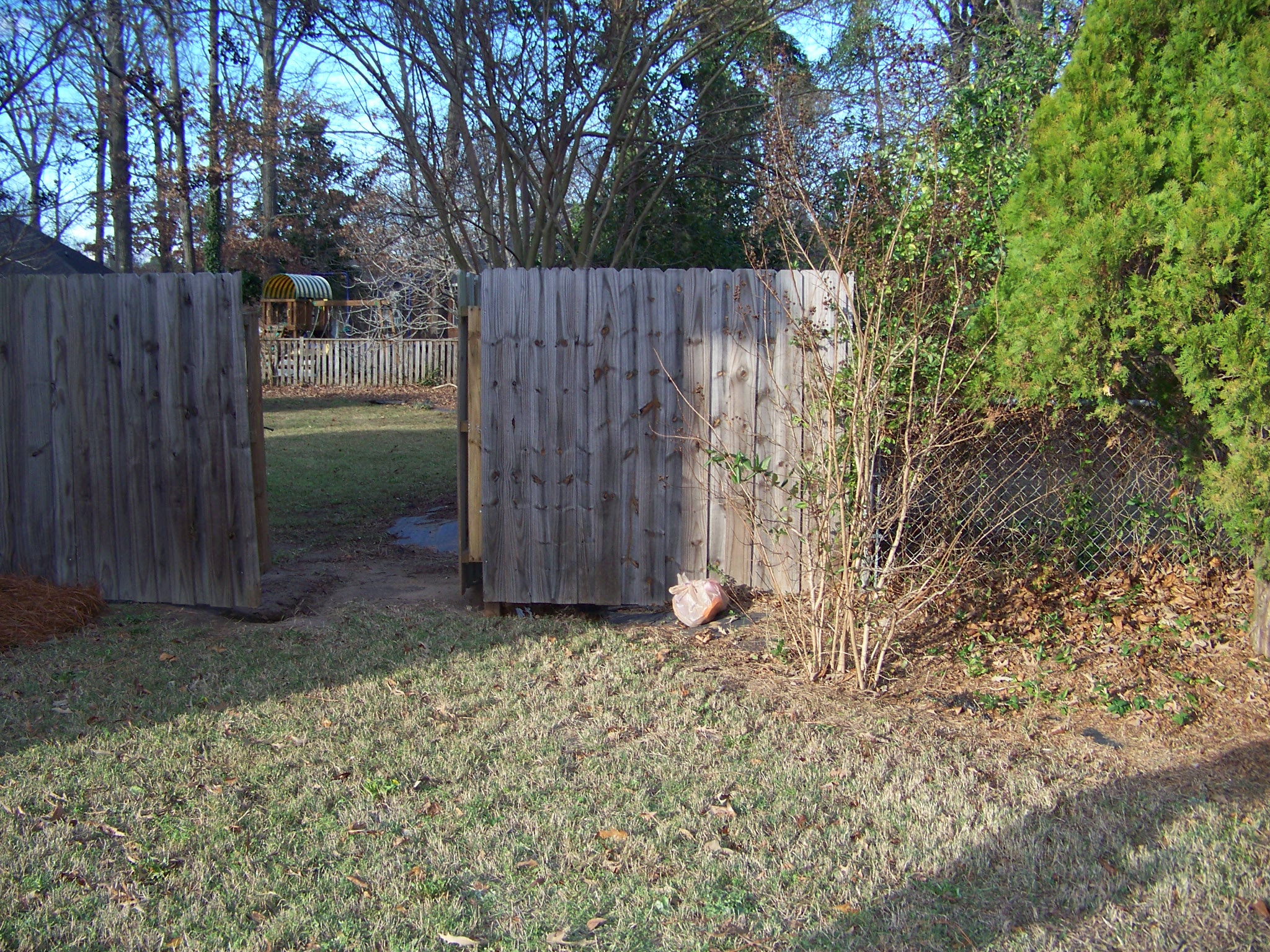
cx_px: 635
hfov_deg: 51.4
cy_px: 476
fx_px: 1321
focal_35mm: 36
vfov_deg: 39.7
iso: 64
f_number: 2.8
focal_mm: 5.85
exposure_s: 1/200
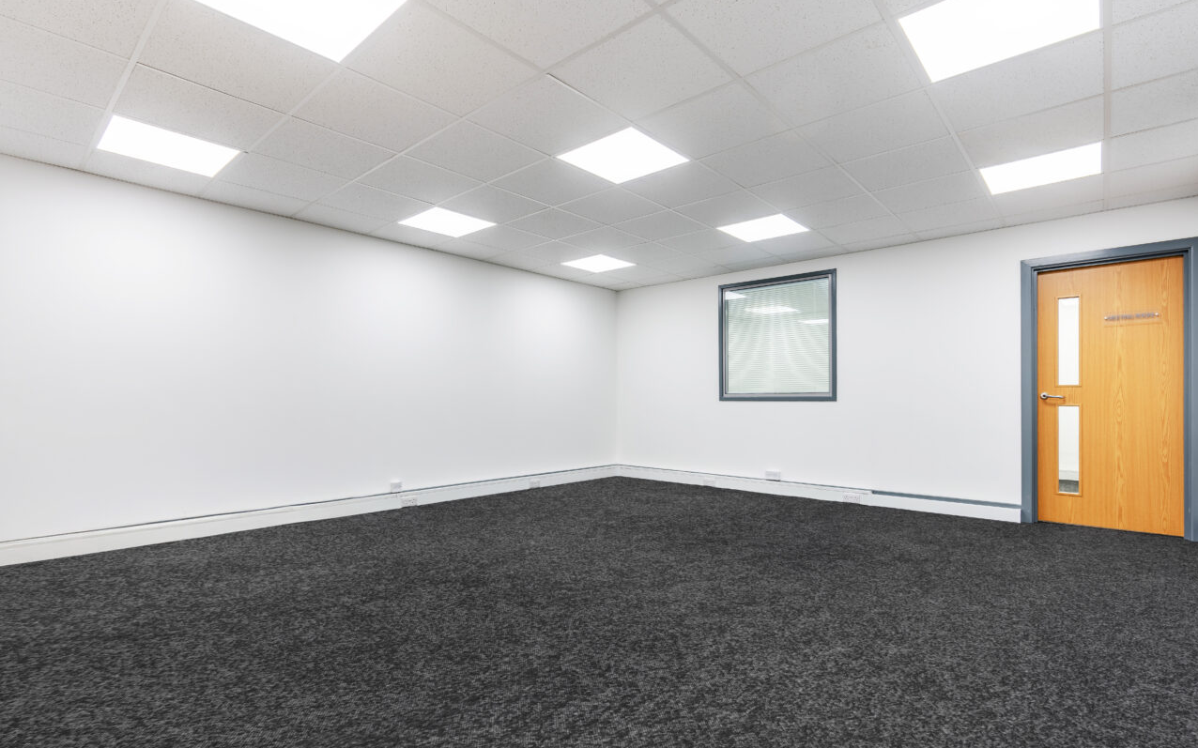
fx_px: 555
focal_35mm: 17
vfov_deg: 67.9
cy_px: 397
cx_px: 602
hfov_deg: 94.4
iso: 100
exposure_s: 1/15
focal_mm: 16
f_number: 8
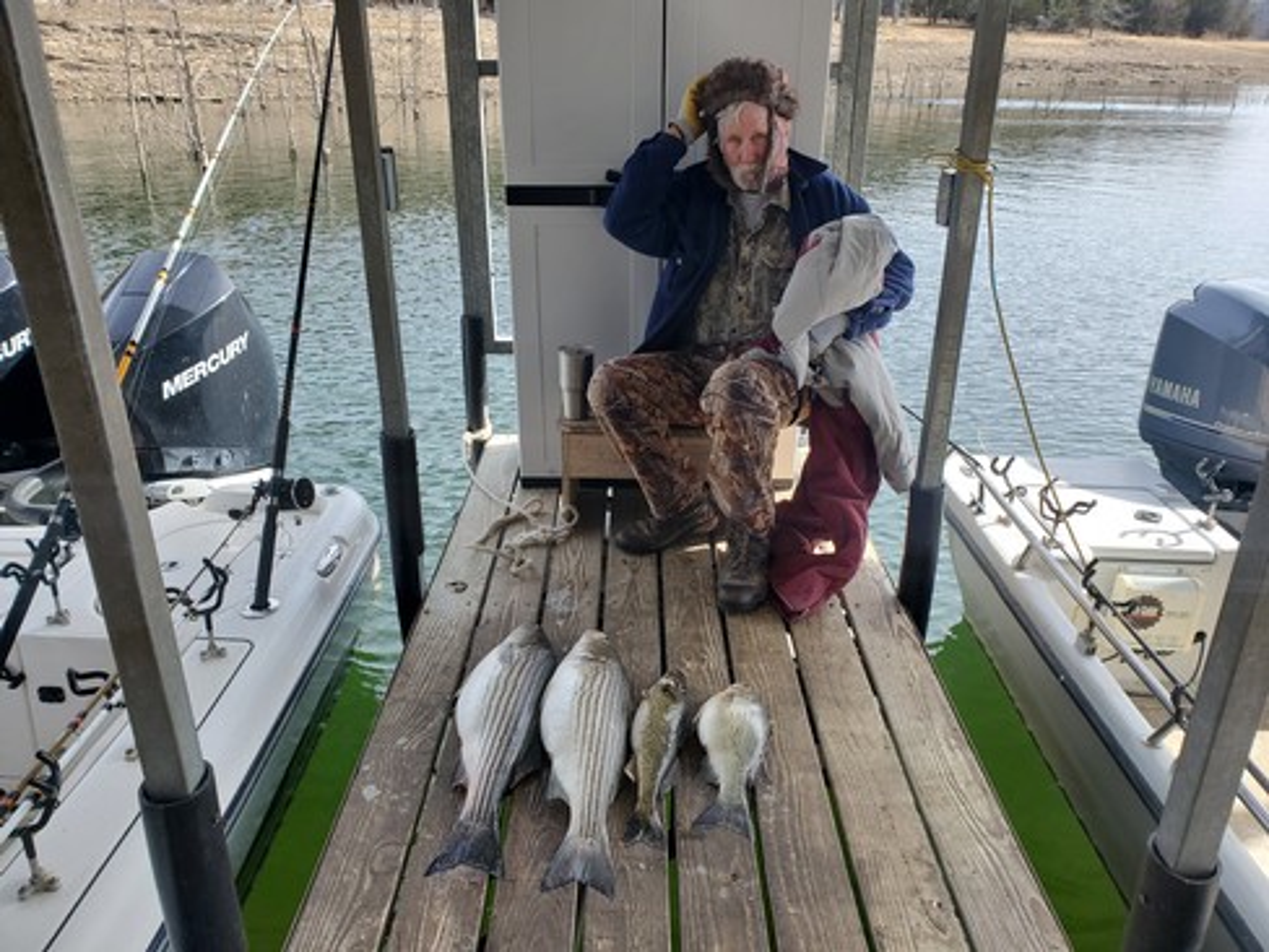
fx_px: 953
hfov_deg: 67.3
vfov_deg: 53.1
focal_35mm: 26
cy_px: 476
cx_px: 634
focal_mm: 4.3
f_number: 2.4
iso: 50
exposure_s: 1/469
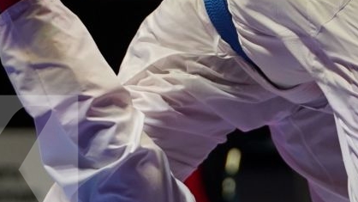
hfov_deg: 3.7
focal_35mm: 577
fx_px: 5477
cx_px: 289
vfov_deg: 2.1
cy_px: 174
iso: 1000
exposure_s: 1/1000
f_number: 2.8
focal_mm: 128
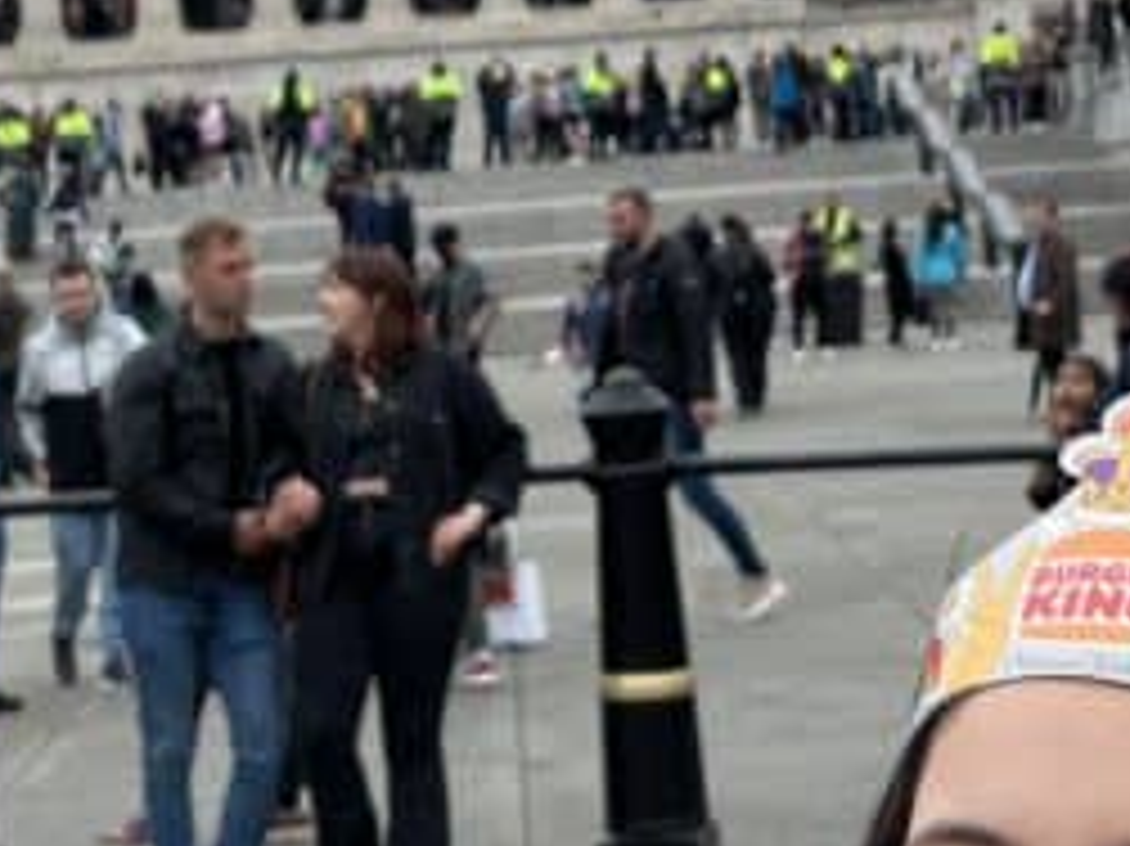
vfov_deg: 13.7
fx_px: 3459
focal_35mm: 106
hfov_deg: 18.6
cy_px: -45
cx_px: 590
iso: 50
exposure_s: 1/2252
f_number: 1.5
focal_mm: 5.7
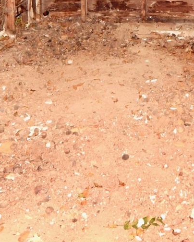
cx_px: 196
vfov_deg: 20.5
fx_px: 573
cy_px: -119
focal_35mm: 80
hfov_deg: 18.7
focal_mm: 14
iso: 800
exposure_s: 1/60
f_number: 7.1
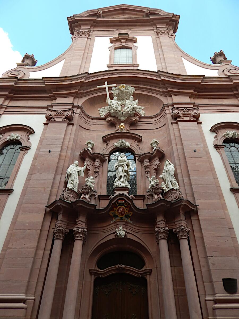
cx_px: 120
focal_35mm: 23
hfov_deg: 58.9
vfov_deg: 73.9
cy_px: 160
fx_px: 212
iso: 125
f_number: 3
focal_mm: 4
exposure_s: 1/400
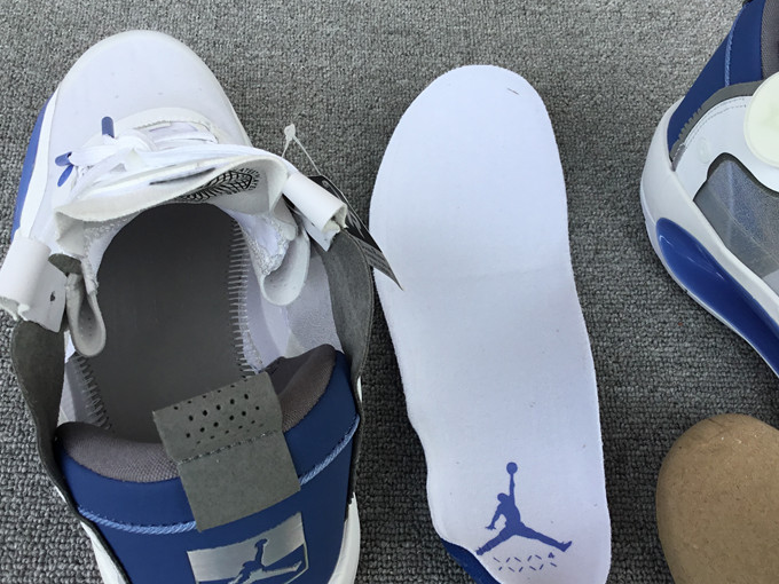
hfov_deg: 45.8
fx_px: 923
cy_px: 293
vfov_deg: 35.1
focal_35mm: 41
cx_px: 396
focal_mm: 3.3
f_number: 2.4
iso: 25
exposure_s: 1/390
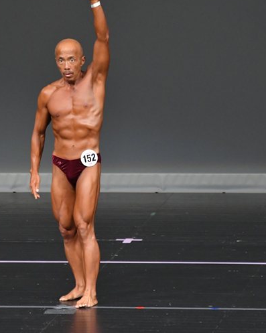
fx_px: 4974
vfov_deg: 3.8
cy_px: 163
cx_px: 79
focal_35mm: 505
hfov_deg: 3.1
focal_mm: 230
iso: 4000
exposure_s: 1/400
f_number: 5.6
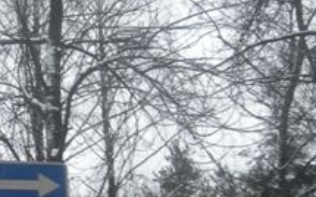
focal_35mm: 138
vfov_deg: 9.4
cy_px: 185
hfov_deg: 14.9
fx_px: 1188
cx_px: -13
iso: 86
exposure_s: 1/64.3
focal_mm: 5.7
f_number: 2.8
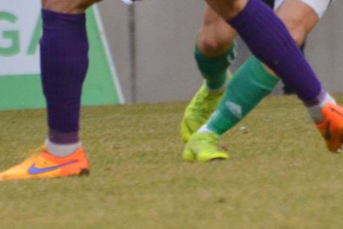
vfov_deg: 1.0
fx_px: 12557
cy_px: -82
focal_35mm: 1317
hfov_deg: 1.6
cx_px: 337
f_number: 5.6
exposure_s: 1/500
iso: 1250
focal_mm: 300
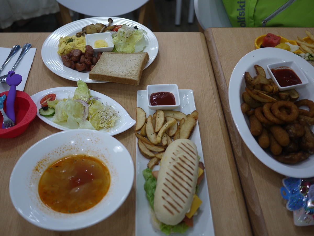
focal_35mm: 40
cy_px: 118
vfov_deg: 36.0
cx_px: 157
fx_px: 363
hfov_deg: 46.8
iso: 160
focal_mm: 20
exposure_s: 1/125
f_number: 1.7
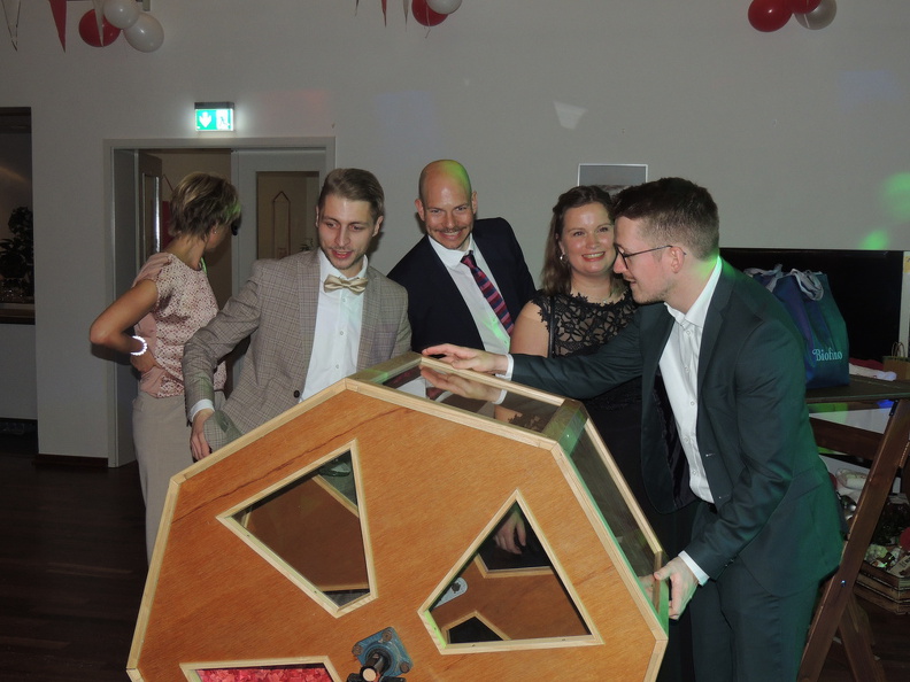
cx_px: 455
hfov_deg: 43.9
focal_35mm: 43
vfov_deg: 33.6
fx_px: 1130
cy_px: 341
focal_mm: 7.6
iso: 200
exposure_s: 1/30
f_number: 3.4
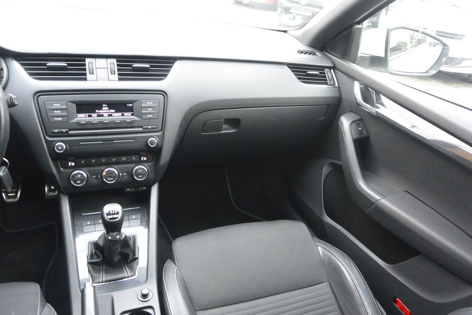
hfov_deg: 67.4
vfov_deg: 47.9
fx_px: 354
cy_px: 158
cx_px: 236
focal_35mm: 27
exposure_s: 1/30
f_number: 3.5
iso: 1800
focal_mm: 10
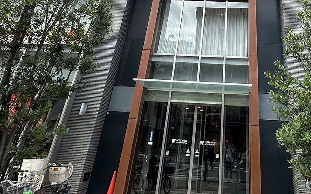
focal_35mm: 32
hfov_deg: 57.7
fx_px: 271
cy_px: -30
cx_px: 218
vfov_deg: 33.3
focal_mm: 2.22
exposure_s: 1/435
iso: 40
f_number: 2.2
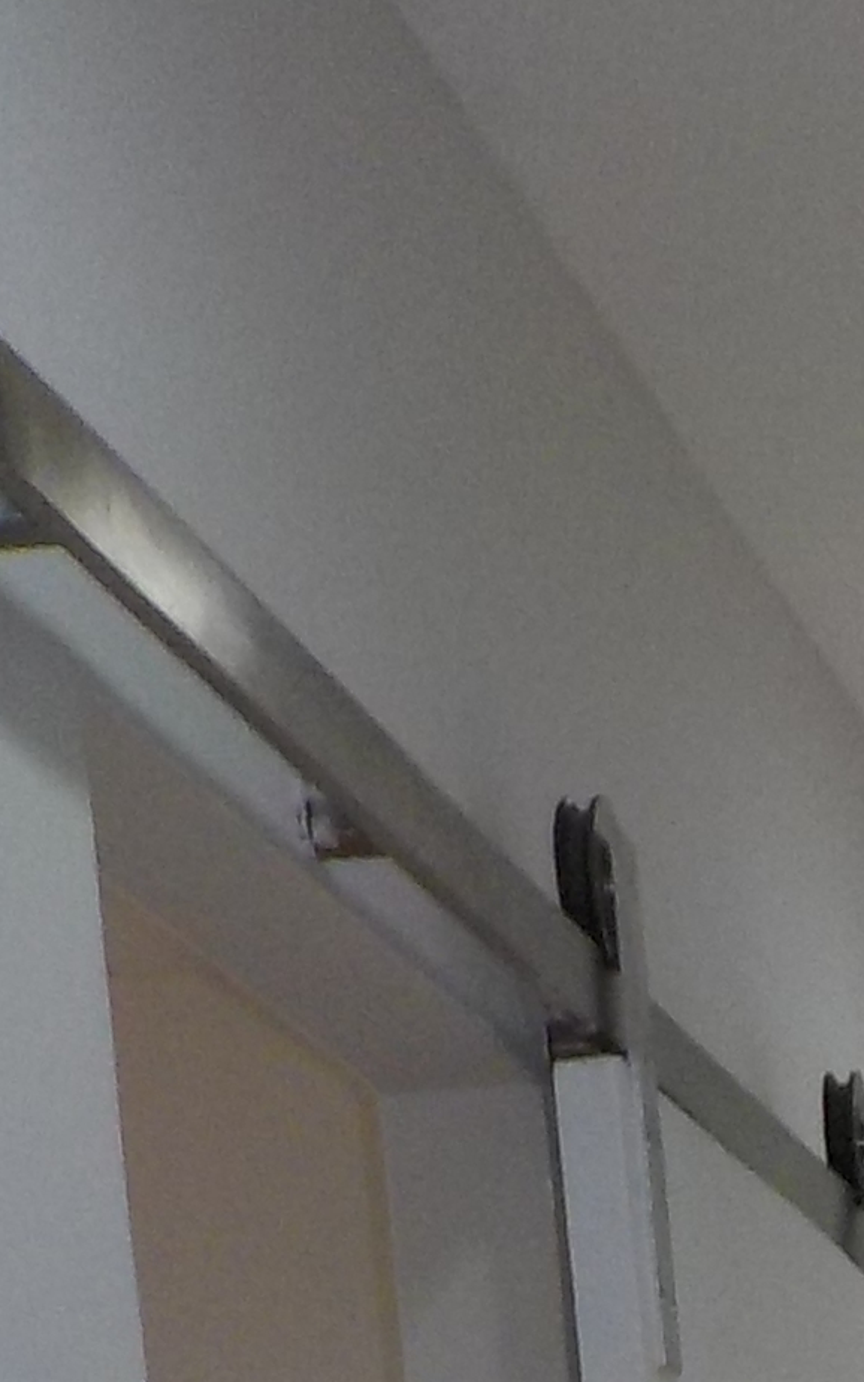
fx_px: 5388
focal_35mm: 143
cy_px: 3058
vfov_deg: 12.3
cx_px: 1773
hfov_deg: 8.6
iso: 140
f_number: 3.3
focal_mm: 4.1
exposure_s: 1/30
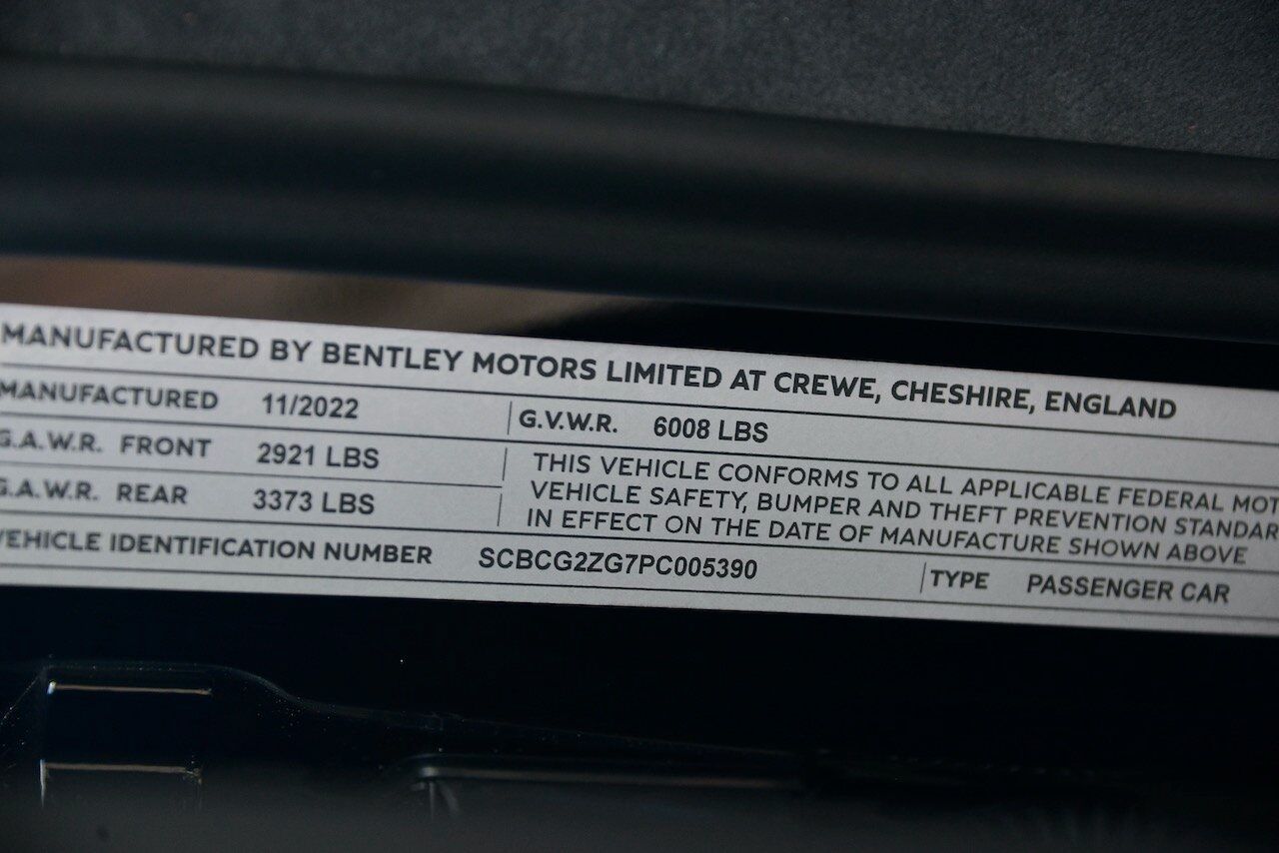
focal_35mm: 125
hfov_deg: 16.4
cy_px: 426
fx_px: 4442
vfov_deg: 11.0
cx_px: 640
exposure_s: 1/50
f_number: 5.6
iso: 800
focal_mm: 125
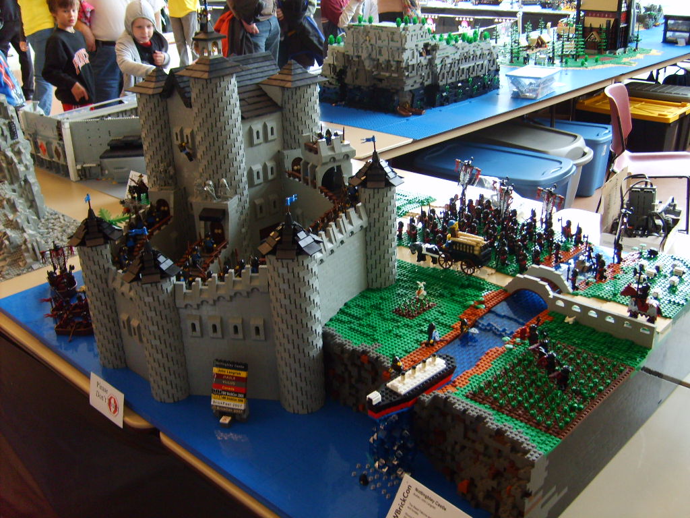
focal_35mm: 35
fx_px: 698
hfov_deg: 52.6
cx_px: 345
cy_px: 259
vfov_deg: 40.7
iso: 100
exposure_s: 1/30
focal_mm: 5.8
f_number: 2.8
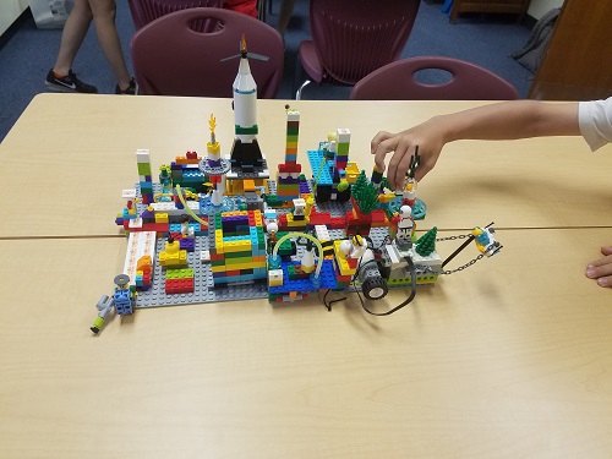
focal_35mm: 26
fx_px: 460
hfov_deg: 67.3
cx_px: 306
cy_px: 230
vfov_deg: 53.1
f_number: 1.7
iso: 160
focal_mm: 4.2
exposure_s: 1/60
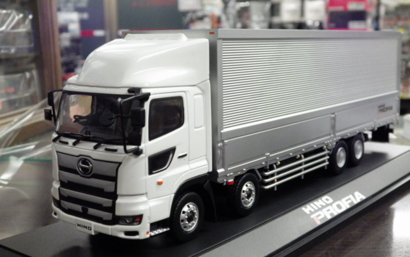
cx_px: 208
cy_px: 122
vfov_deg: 24.0
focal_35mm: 54
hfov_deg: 37.5
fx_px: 604
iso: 800
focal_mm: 9
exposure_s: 1/45
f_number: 3.8
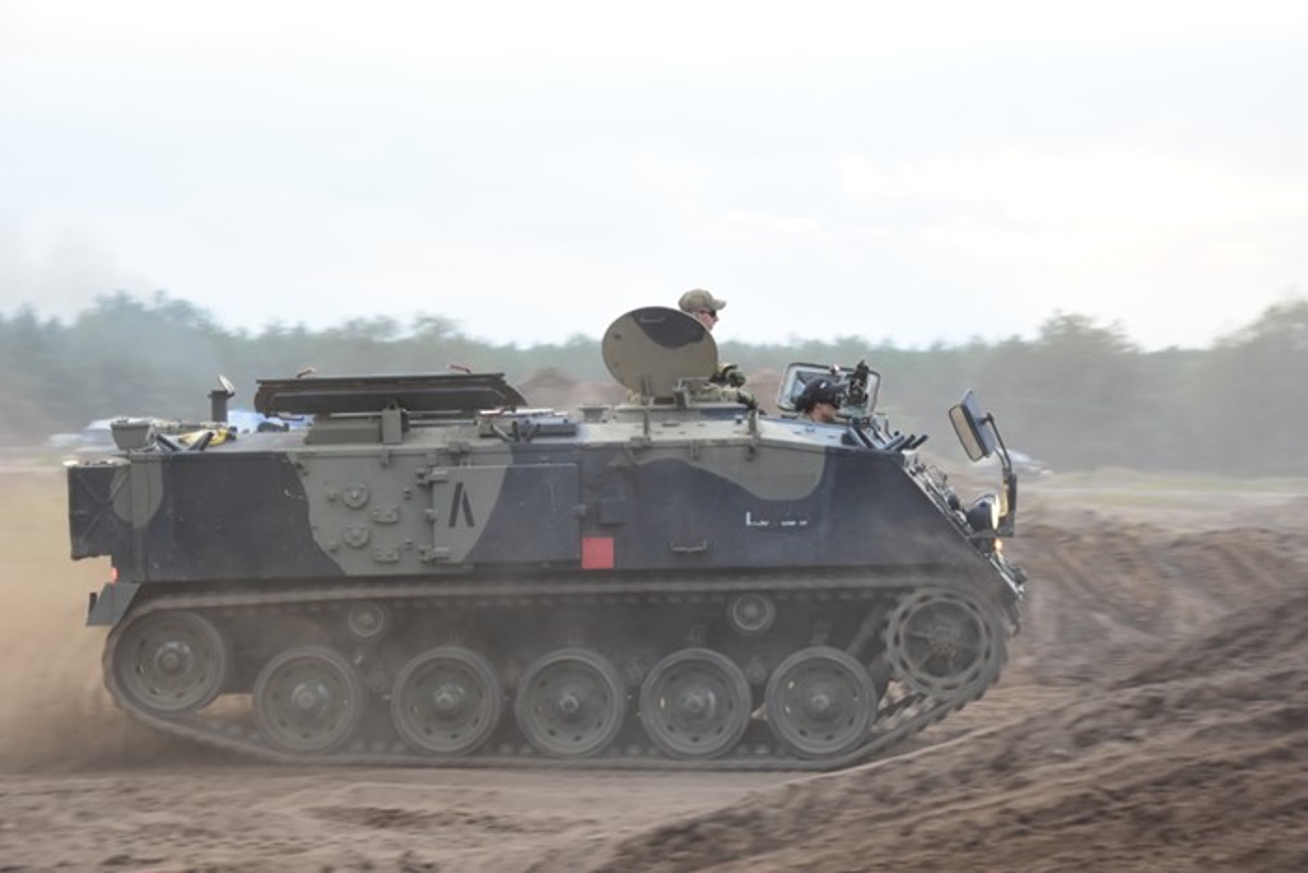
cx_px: 654
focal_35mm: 87
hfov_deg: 23.4
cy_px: 436
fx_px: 3161
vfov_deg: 15.7
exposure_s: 1/80
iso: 800
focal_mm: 58
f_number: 5.6
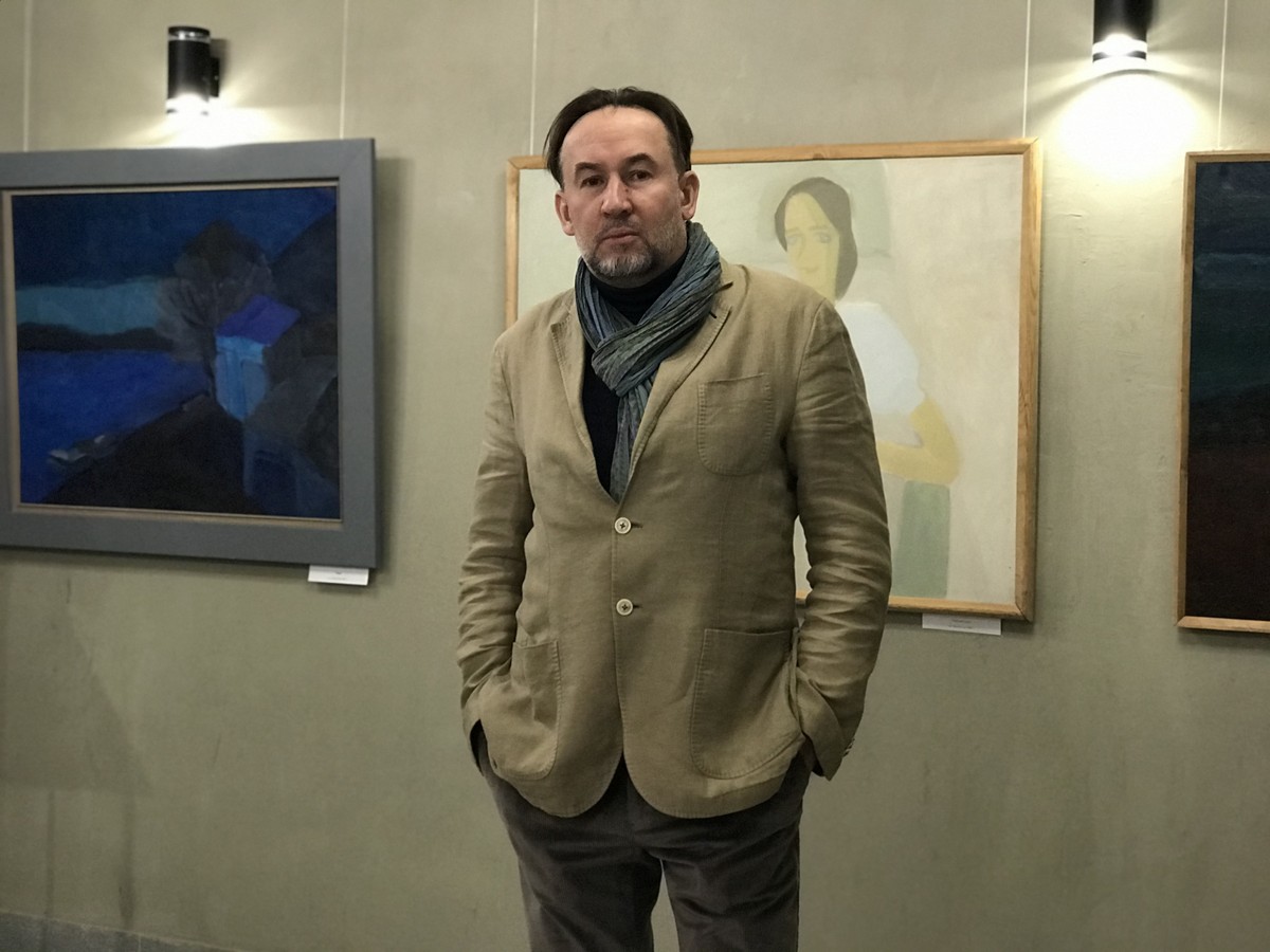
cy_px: 476
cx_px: 635
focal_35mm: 57
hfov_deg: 33.8
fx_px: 2091
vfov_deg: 25.7
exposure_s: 1/50
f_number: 2.8
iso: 640
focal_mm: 6.6
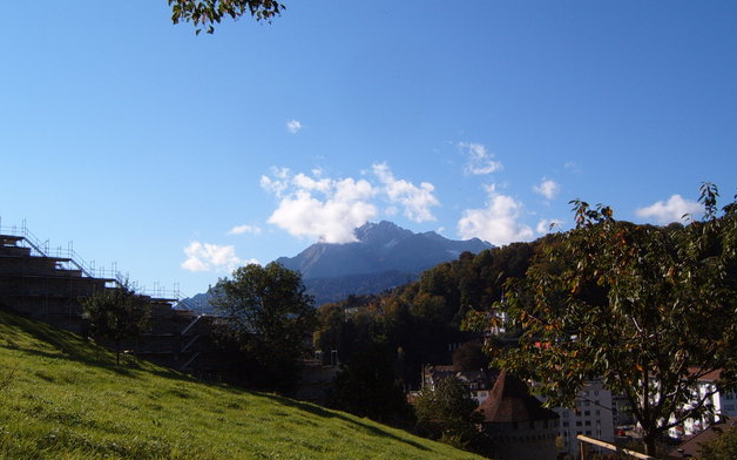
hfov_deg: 49.3
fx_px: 803
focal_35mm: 40
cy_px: 221
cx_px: 367
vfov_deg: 32.0
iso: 63
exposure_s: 1/350
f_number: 6
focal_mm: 6.2
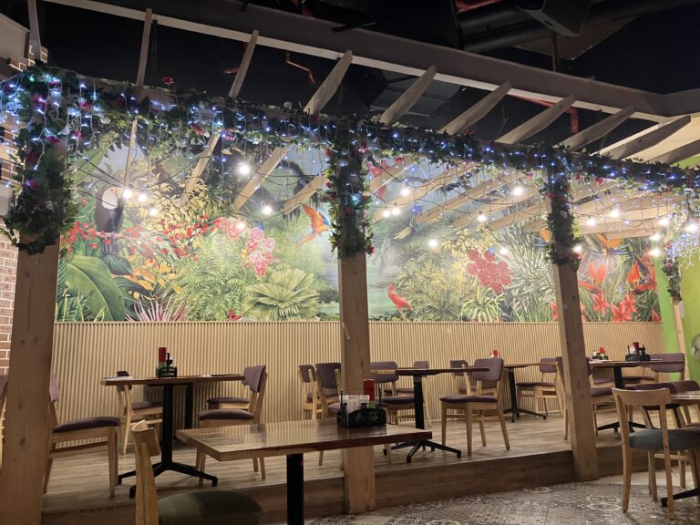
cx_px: 350
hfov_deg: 63.4
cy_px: 262
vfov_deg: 49.7
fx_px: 566
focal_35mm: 28
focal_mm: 3.99
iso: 250
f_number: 1.8
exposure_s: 1/33
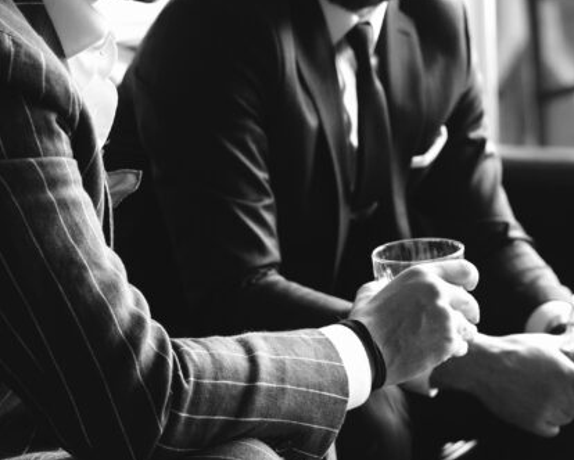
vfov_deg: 11.6
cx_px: 363
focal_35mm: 133
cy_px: 220
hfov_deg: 14.4
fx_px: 2262
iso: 1000
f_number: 3.2
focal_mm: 55
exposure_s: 1/100
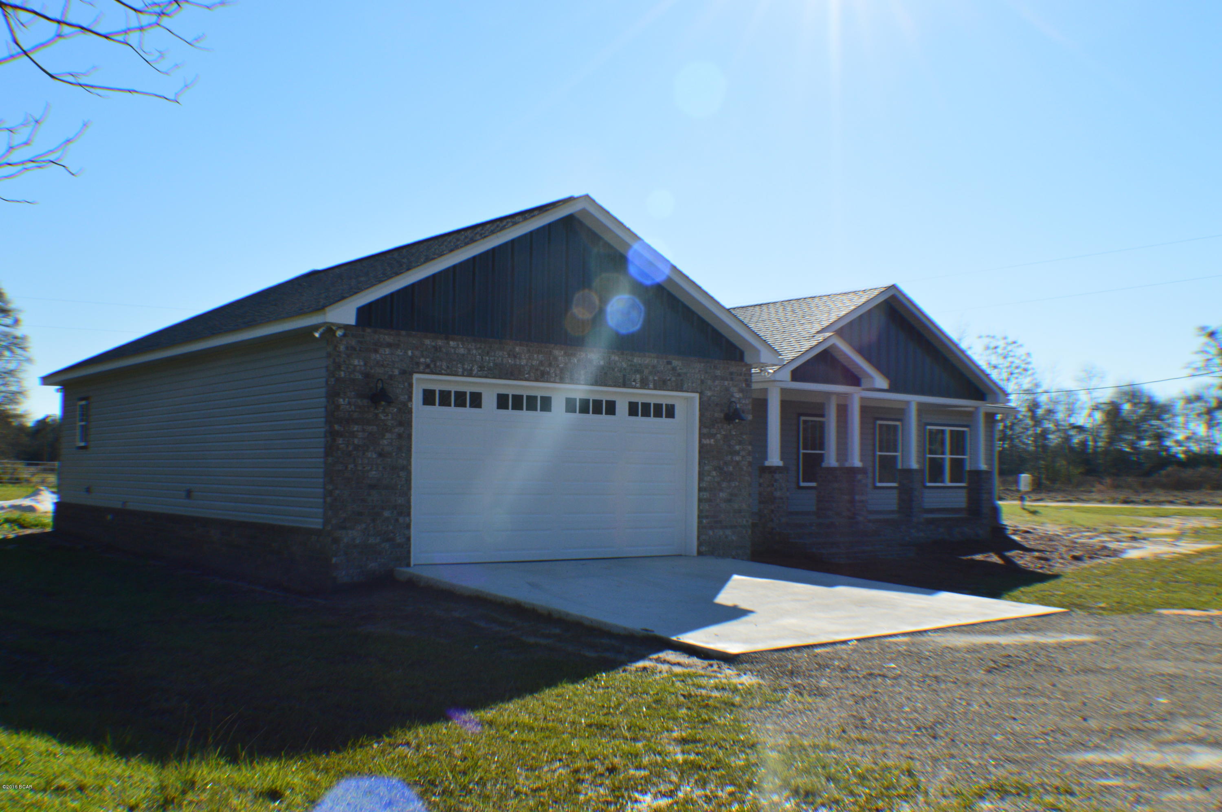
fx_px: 1475
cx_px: 611
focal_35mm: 44
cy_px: 406
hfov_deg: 45.0
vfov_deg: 30.8
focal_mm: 29
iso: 400
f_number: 11
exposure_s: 1/400
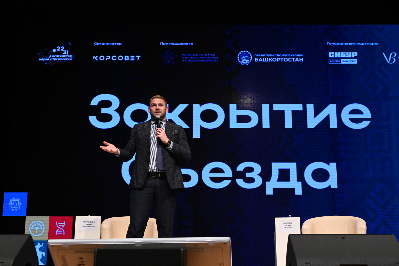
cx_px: 200
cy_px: 133
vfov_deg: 29.9
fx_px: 499
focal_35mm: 45
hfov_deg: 43.6
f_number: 7.1
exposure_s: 1/100
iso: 4000
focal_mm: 45
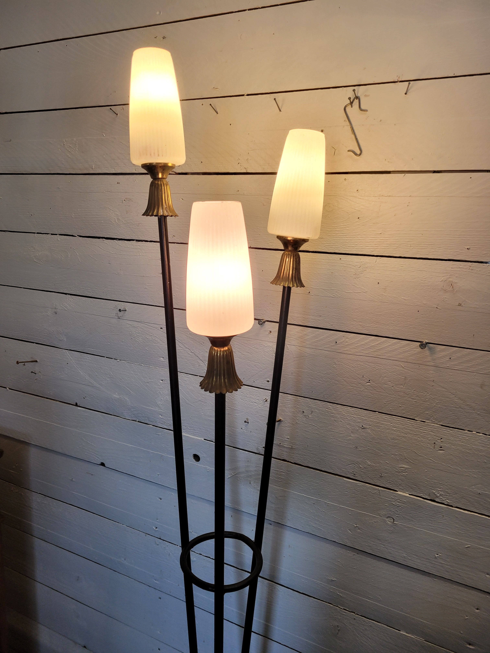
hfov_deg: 53.1
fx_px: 491
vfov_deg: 67.3
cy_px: 326
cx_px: 245
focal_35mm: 26
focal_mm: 5.4
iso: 80
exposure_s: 1/100
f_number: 1.8
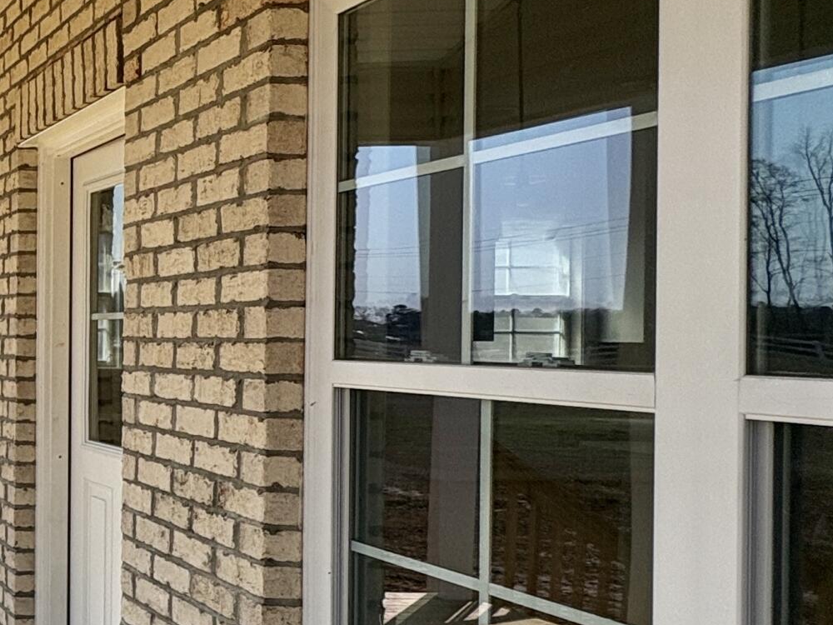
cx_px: -351
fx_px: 1011
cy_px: 338
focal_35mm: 42
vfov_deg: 34.3
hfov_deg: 30.4
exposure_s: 1/2674
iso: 50
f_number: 2.2
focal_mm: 2.22
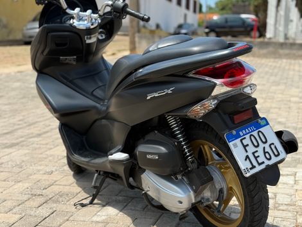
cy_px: 114
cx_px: 151
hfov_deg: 39.6
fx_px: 419
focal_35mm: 48
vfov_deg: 30.3
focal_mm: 6.76
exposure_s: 1/1838
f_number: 1.78
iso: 100
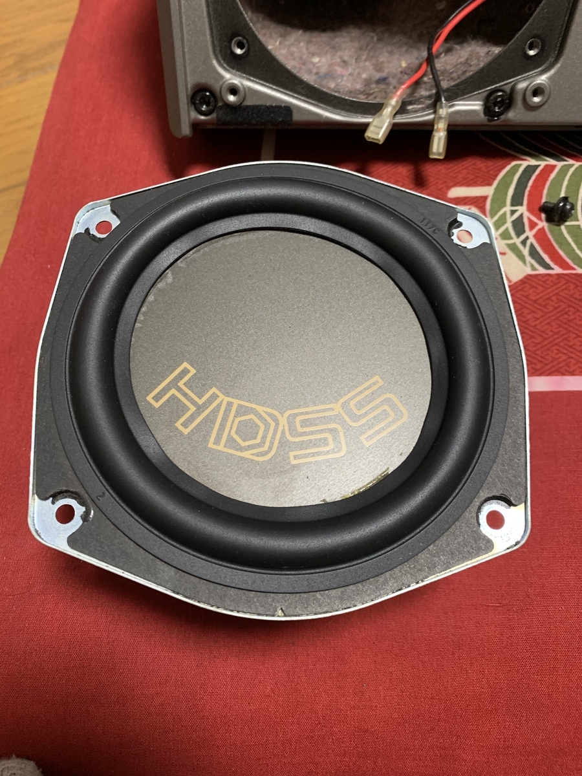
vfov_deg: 67.3
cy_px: 388
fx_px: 583
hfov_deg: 53.1
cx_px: 291
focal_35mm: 26
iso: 320
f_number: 1.8
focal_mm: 4.25
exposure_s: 1/33
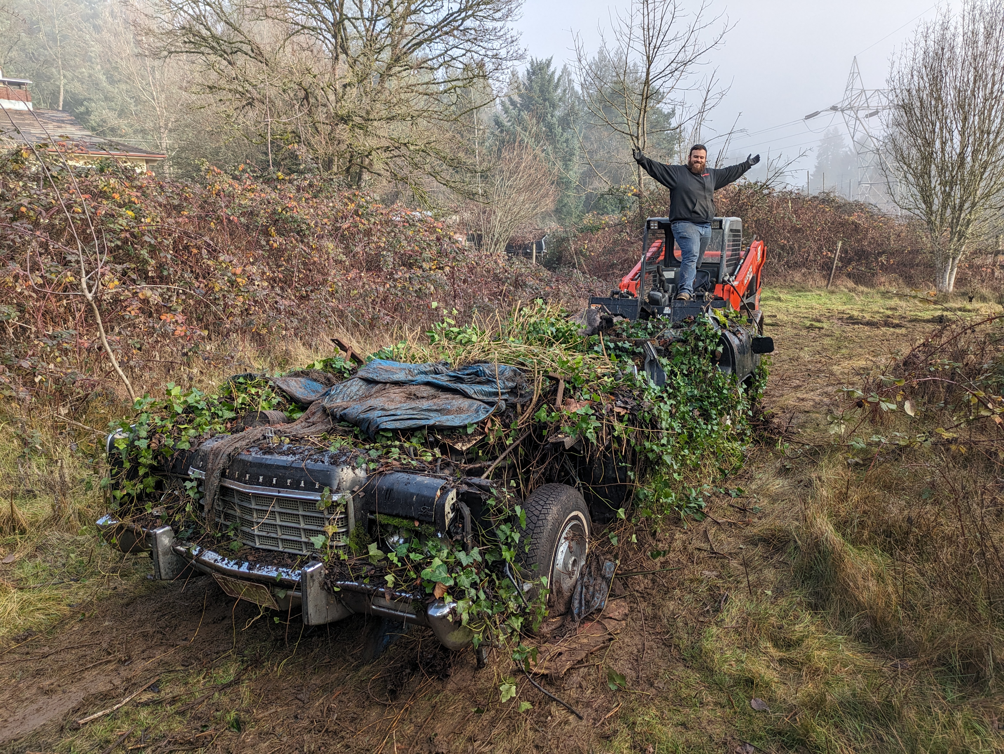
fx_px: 725
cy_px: 377
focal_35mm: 25
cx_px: 502
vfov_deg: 54.9
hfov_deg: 69.4
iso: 46
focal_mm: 5.43
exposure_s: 1/658
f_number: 1.89
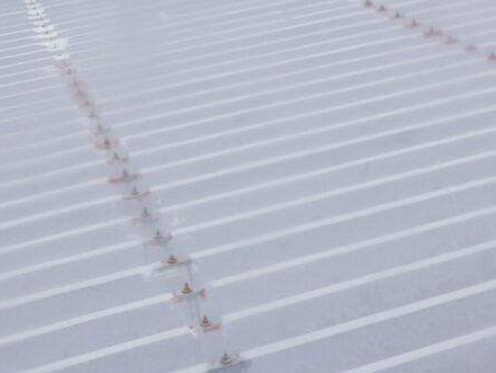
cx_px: 268
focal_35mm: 65
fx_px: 932
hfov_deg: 29.8
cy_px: 190
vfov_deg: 22.6
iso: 125
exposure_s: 1/200
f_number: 4.2
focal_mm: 5
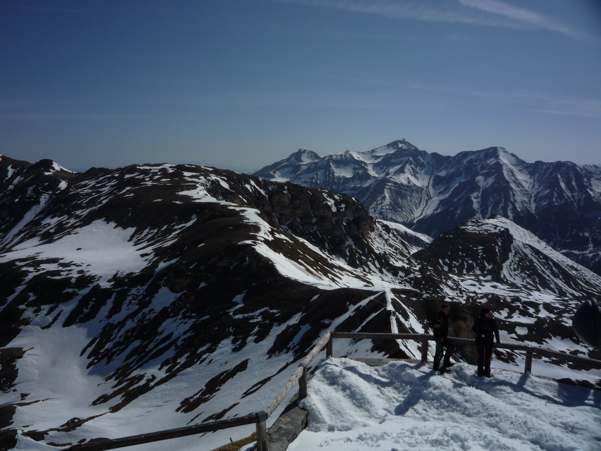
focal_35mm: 30
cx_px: 300
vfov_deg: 46.8
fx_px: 521
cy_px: 226
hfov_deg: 60.0
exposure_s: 1/1000
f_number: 8
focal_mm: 5.2
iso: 100
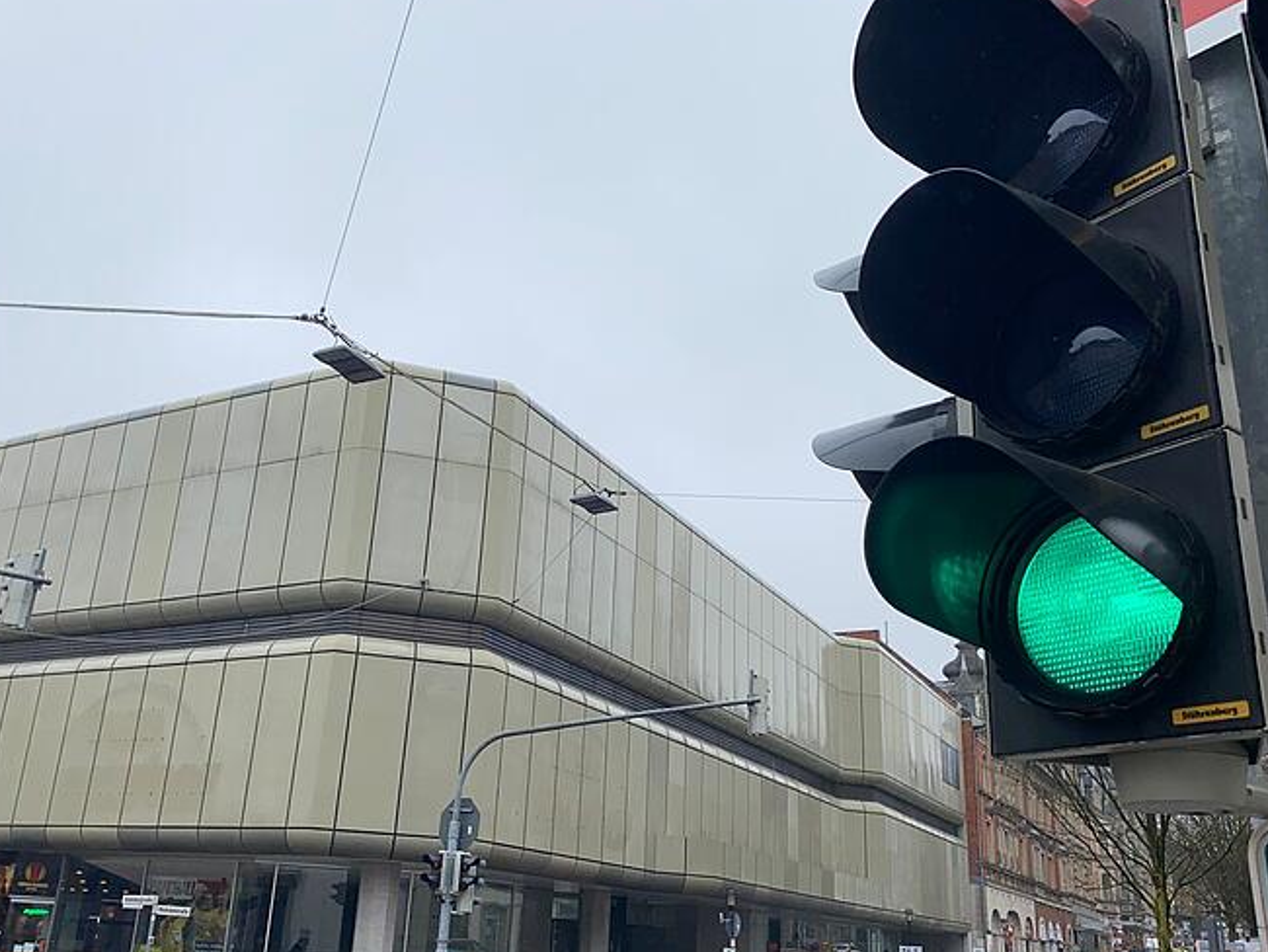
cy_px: 527
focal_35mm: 32
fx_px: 1173
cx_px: 601
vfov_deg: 44.1
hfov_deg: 56.8
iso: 32
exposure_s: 1/898
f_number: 1.8
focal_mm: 4.25
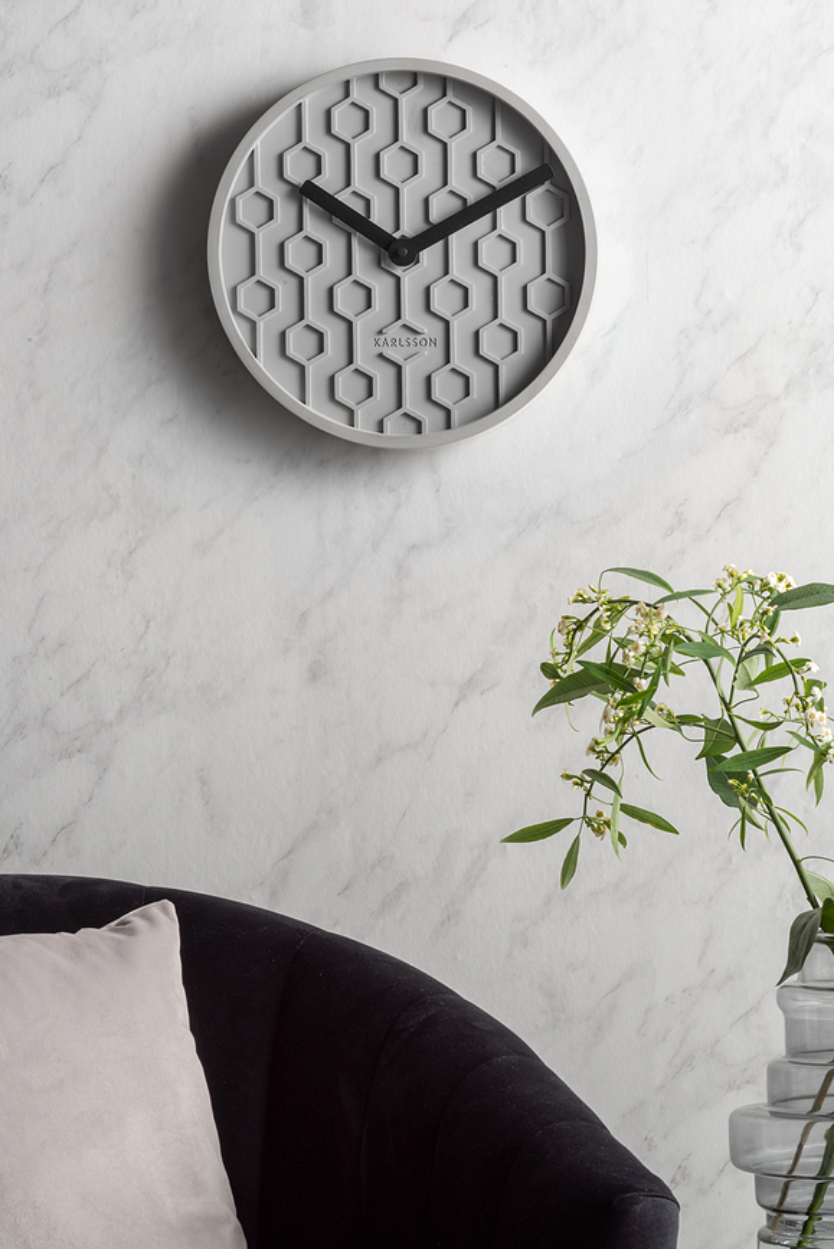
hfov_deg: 8.1
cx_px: 417
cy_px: 624
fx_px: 5900
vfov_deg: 12.1
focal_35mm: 170
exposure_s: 1/100
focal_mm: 170
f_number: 22
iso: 200
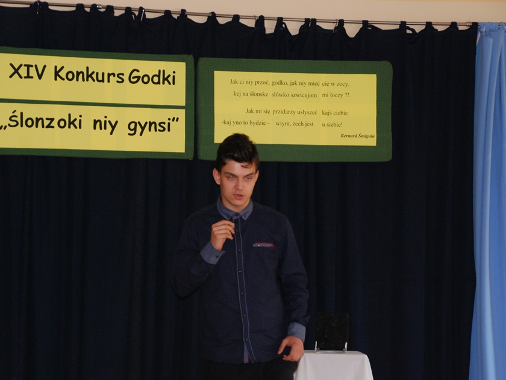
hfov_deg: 14.7
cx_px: 223
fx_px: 1959
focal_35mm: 134
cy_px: 200
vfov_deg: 11.1
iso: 800
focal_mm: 78
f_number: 5.6
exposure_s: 1/60
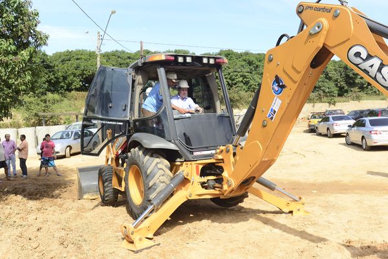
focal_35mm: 35
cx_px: 194
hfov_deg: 54.4
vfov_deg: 37.9
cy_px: 130
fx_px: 377
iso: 200
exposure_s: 1/160
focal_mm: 35
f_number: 9
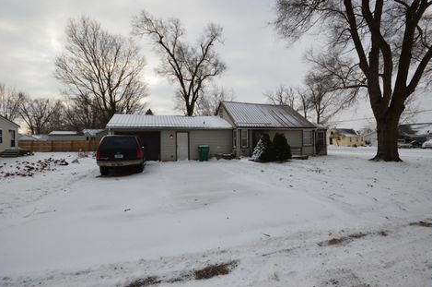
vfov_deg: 73.5
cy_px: 136
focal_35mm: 16
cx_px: 227
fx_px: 192
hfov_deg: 96.8
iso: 400
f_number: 11
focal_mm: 10
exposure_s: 1/500
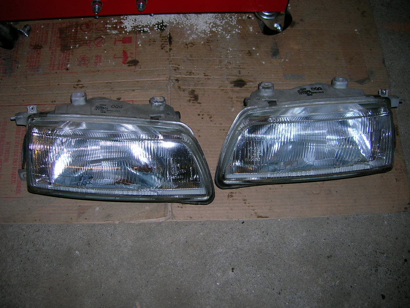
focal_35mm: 34
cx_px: 205
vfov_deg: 41.8
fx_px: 403
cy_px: 154
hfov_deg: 54.0
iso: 50
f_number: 2.9
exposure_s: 1/60.1
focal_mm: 5.7
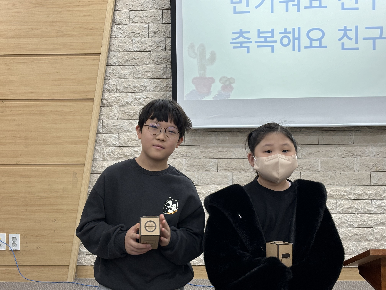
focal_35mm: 52
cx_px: 193
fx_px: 580
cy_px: 145
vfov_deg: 28.0
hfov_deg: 36.8
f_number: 1.6
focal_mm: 5.96
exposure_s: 1/60
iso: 50
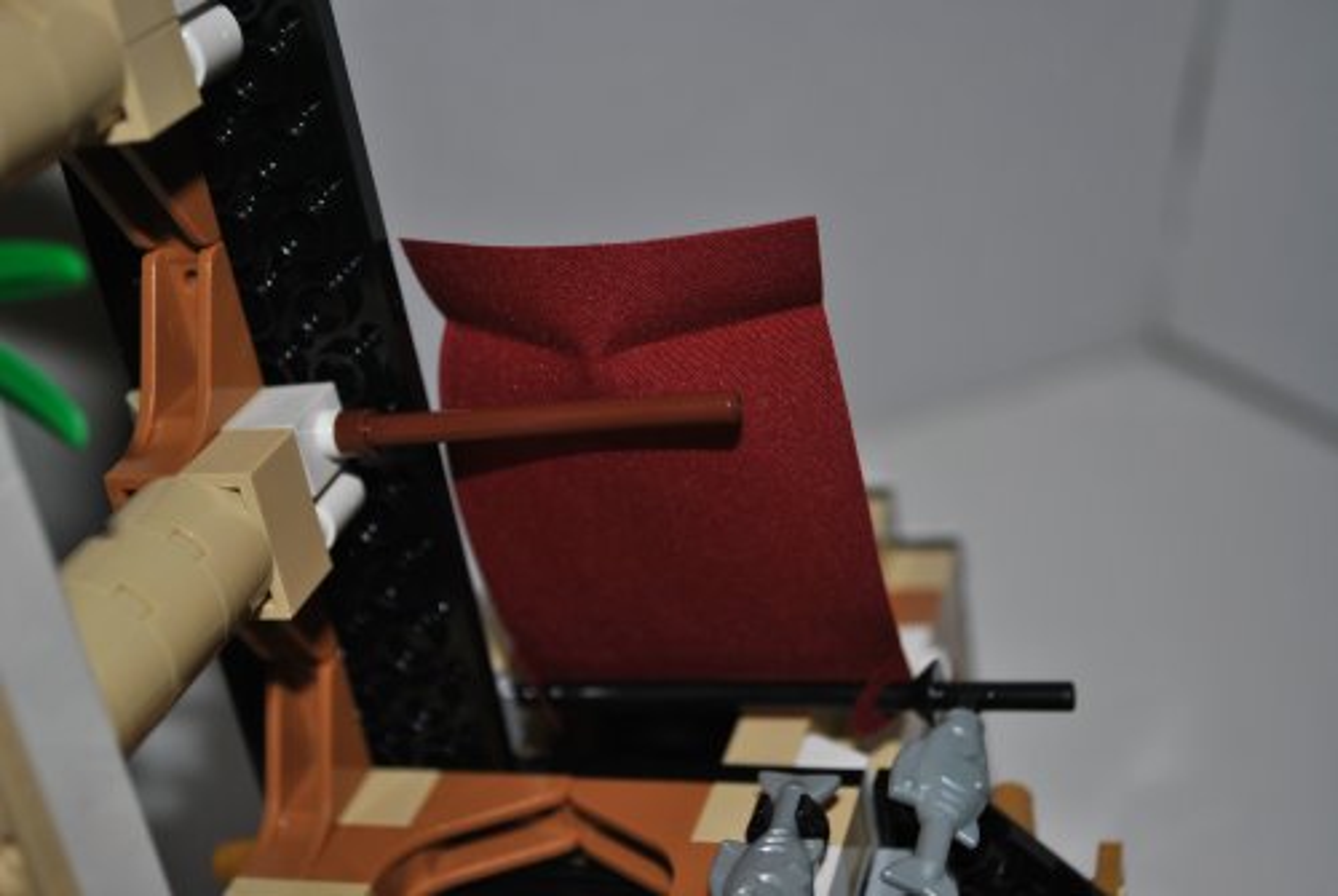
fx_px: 1954
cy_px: 448
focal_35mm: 52
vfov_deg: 25.8
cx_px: 669
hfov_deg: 37.8
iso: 100
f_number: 5
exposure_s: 1/125
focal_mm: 35
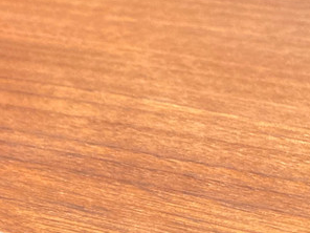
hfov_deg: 17.3
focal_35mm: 101
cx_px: -171
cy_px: 204
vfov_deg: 14.5
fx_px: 904
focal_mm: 3.99
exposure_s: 1/40
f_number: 1.8
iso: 400
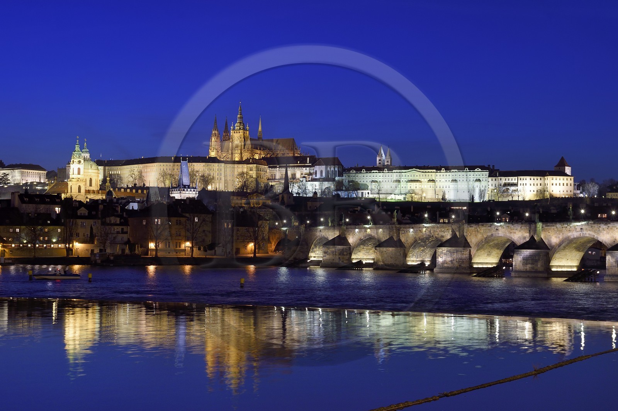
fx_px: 995
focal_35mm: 58
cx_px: 309
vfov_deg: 23.3
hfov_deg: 34.5
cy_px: 206
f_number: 8
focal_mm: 58
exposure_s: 1/1.25
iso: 800
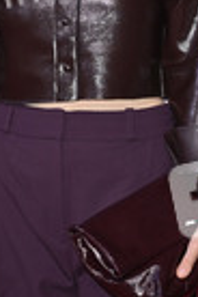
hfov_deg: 6.3
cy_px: 80
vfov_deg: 9.4
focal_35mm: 218
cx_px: 84
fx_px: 1798
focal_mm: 75
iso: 640
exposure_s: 1/250
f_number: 6.3
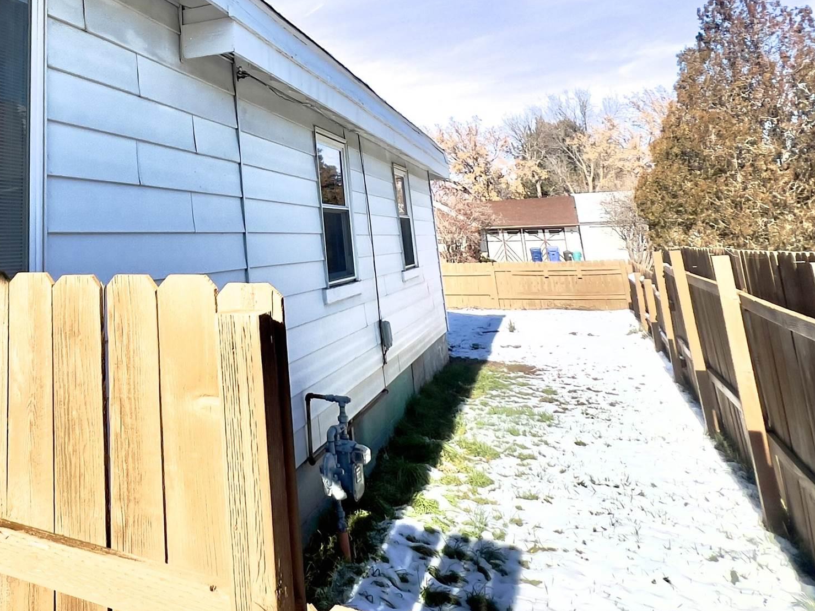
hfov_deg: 59.6
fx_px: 636
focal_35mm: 27
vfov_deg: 47.5
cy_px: 93
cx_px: 152
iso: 32
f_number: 1.8
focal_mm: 1.57
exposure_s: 1/1508
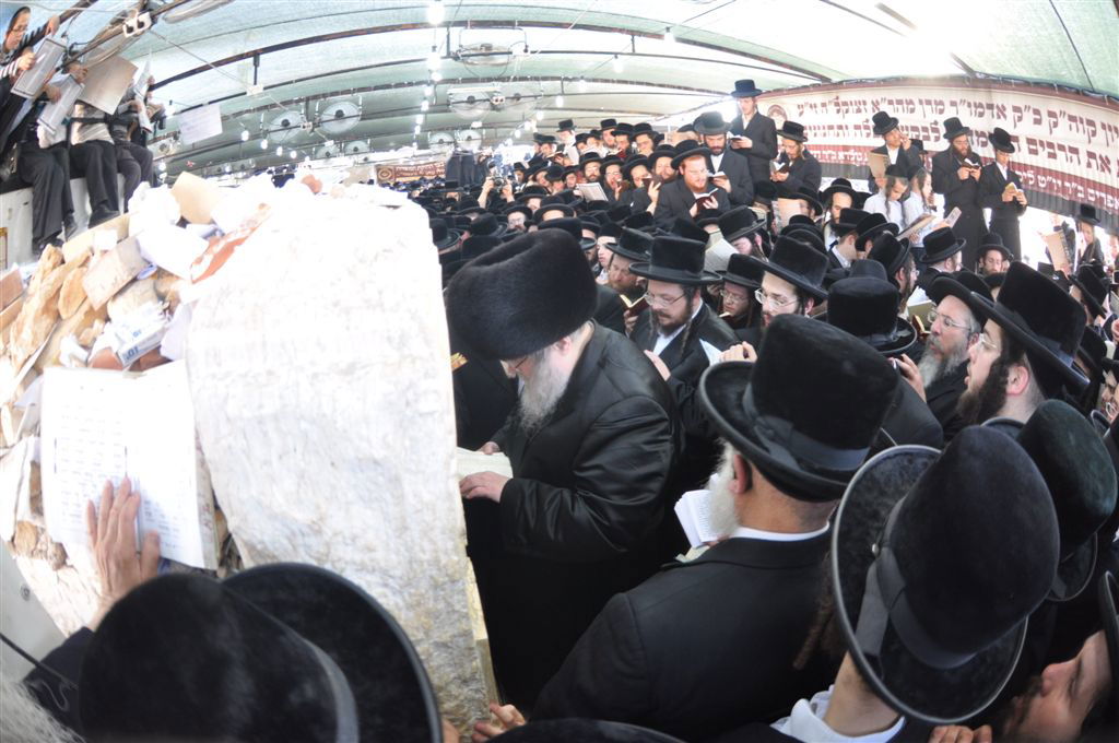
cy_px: 372
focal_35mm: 16
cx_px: 560
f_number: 2.8
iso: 400
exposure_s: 1/60
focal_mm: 10.5
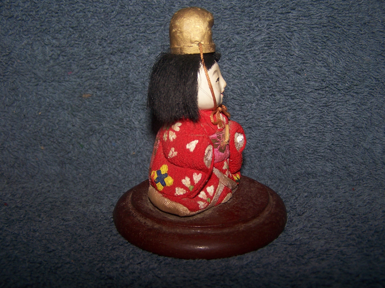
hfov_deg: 49.0
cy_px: 144
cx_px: 192
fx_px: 423
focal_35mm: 38
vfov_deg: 37.7
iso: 80
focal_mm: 6.3
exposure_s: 1/60
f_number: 2.8
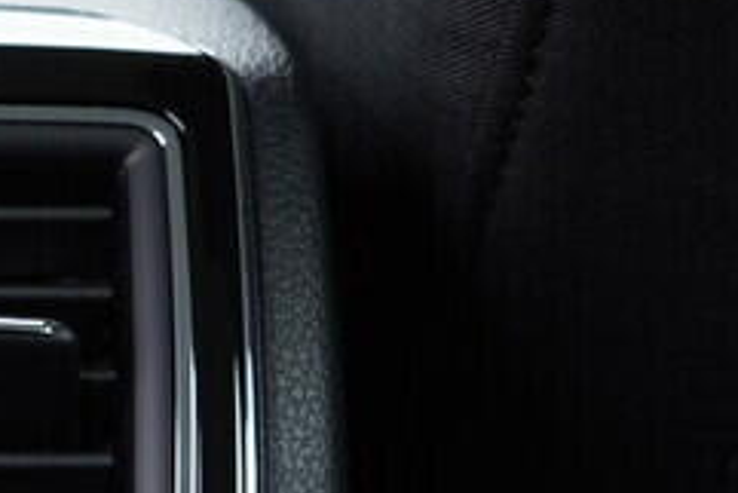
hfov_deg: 12.5
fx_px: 3138
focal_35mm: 153
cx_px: -508
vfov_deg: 9.0
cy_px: 436
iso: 320
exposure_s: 1/40
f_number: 2.8
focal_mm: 24
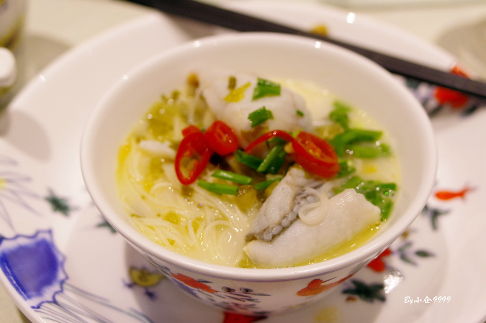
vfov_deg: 29.2
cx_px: 243
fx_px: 620
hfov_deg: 42.8
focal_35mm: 46
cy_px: 162
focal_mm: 31
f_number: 4
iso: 1600
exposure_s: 1/160
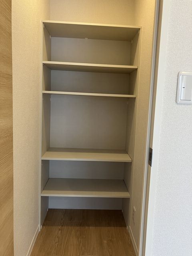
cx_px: 96
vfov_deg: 63.4
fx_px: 207
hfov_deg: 49.7
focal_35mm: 28
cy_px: 128
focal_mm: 3.99
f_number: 1.8
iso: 64
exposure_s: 1/50
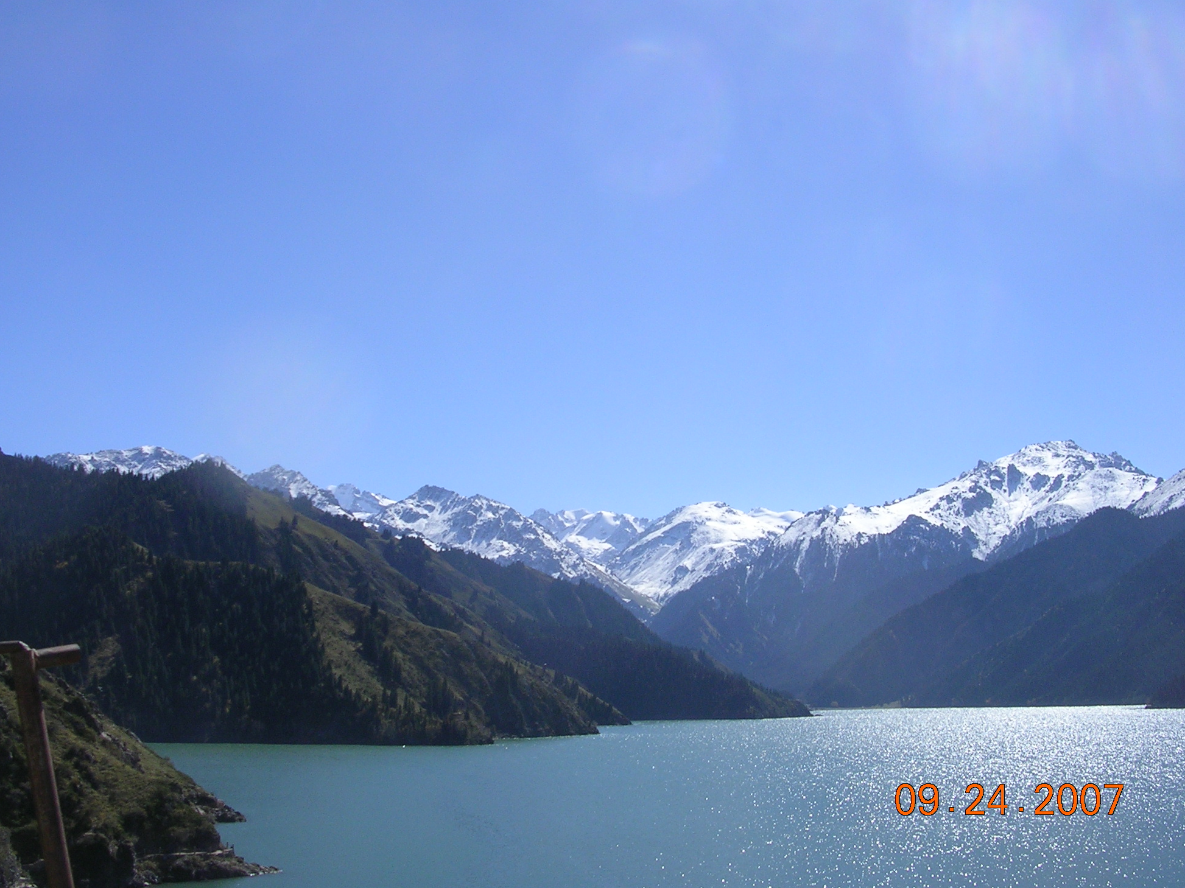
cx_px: 587
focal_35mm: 40
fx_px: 1369
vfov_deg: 35.9
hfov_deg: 46.8
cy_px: 430
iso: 50
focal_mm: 5.8
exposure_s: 1/457
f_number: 5.6
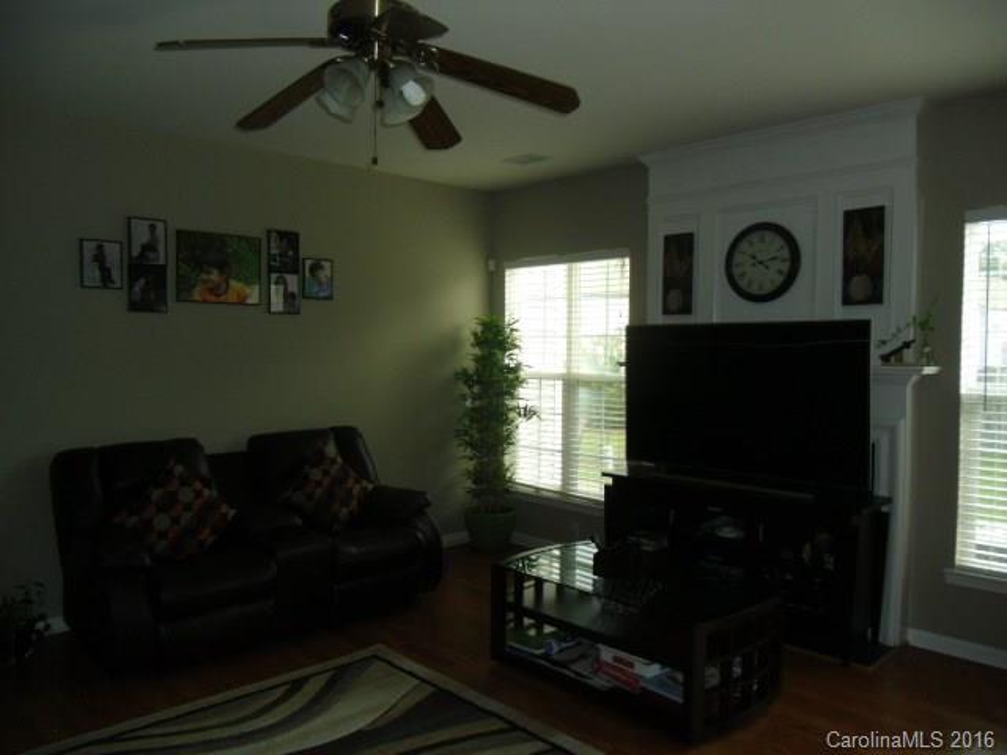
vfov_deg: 51.4
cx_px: 504
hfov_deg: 65.3
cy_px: 378
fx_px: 785
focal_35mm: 27
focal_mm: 4.9
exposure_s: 1/125
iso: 100
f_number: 3.2
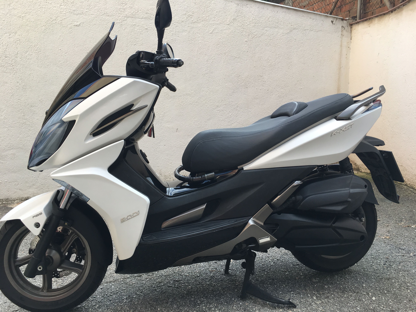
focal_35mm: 29
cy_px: 156
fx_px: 349
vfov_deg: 48.2
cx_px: 208
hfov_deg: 61.7
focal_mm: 4.15
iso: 25
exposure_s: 1/392
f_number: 2.2
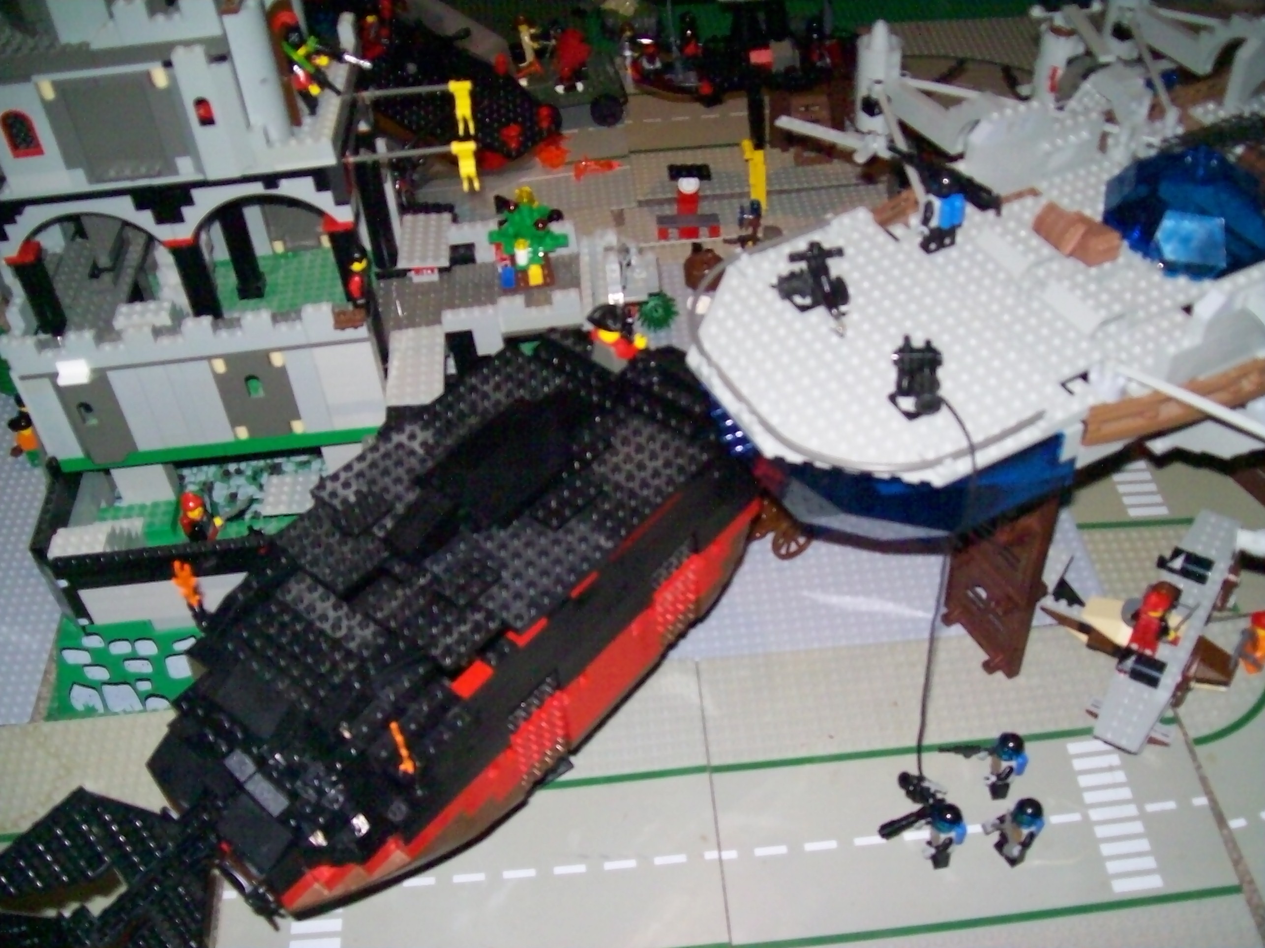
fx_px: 1315
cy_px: 474
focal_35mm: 36
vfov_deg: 39.6
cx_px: 632
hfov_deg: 51.4
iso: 200
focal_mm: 6
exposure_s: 1/128
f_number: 2.7
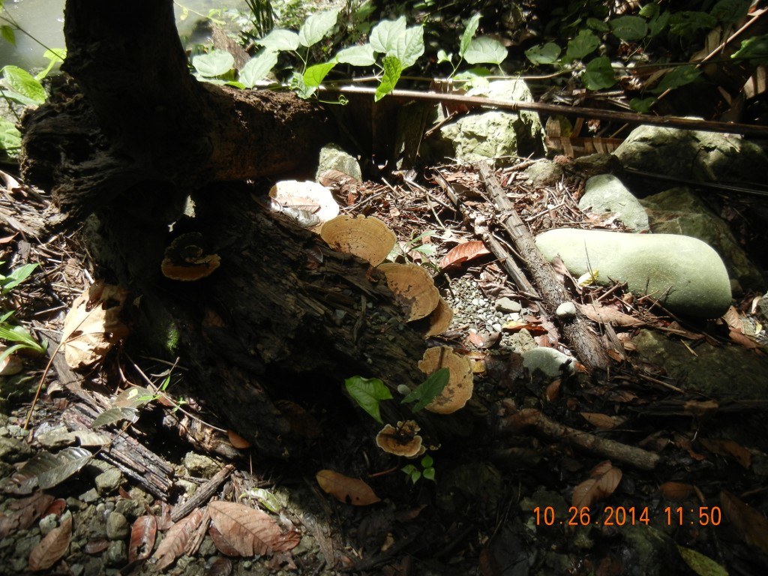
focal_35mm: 30
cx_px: 384
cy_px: 288
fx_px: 666
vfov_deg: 46.8
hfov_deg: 60.0
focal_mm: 5.4
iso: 160
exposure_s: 1/270
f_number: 3.5
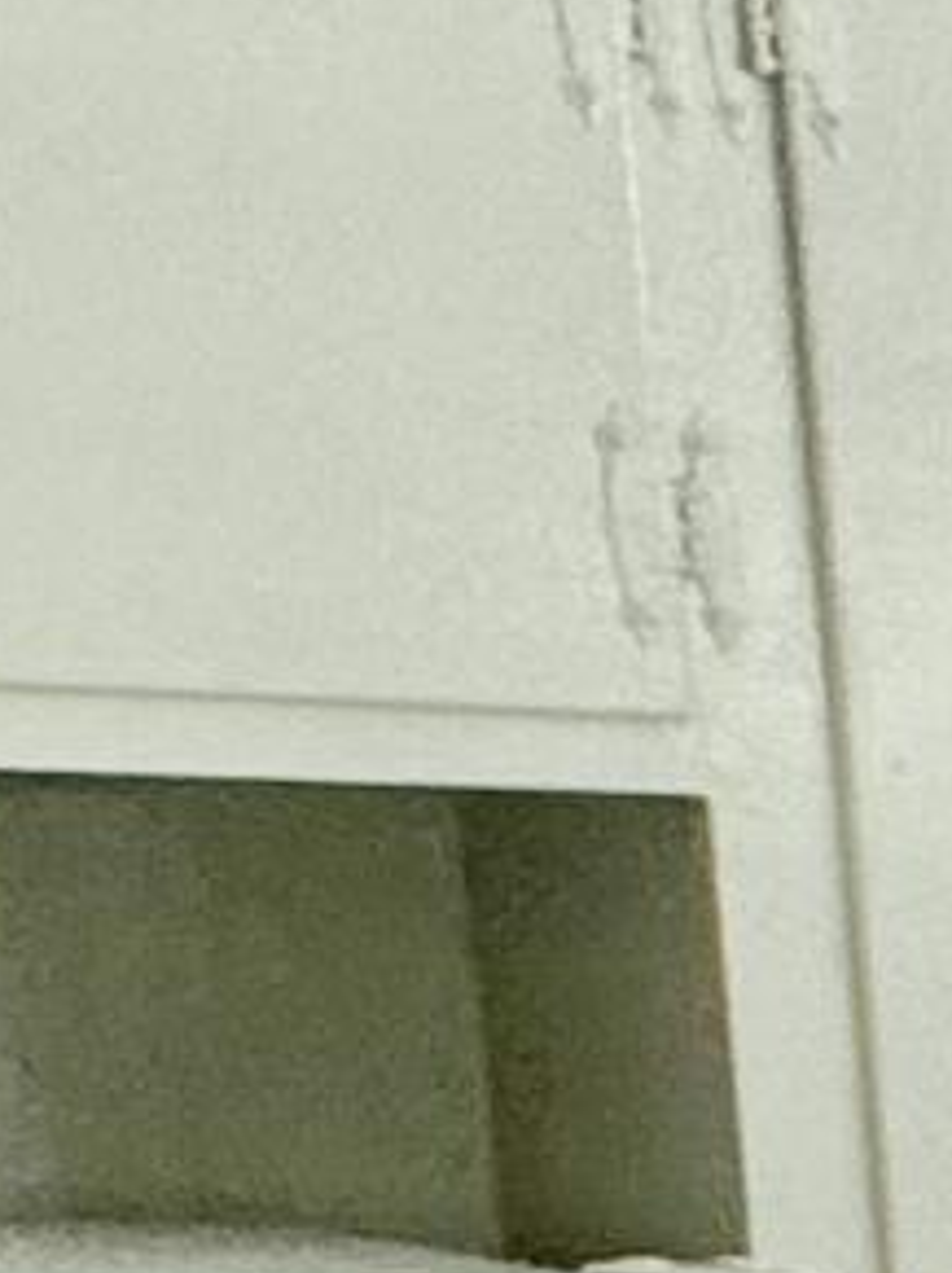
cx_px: 4764
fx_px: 5325
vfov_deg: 12.9
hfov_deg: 6.2
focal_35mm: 145
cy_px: 1918
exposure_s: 1/60
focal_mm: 2.22
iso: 200
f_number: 2.2
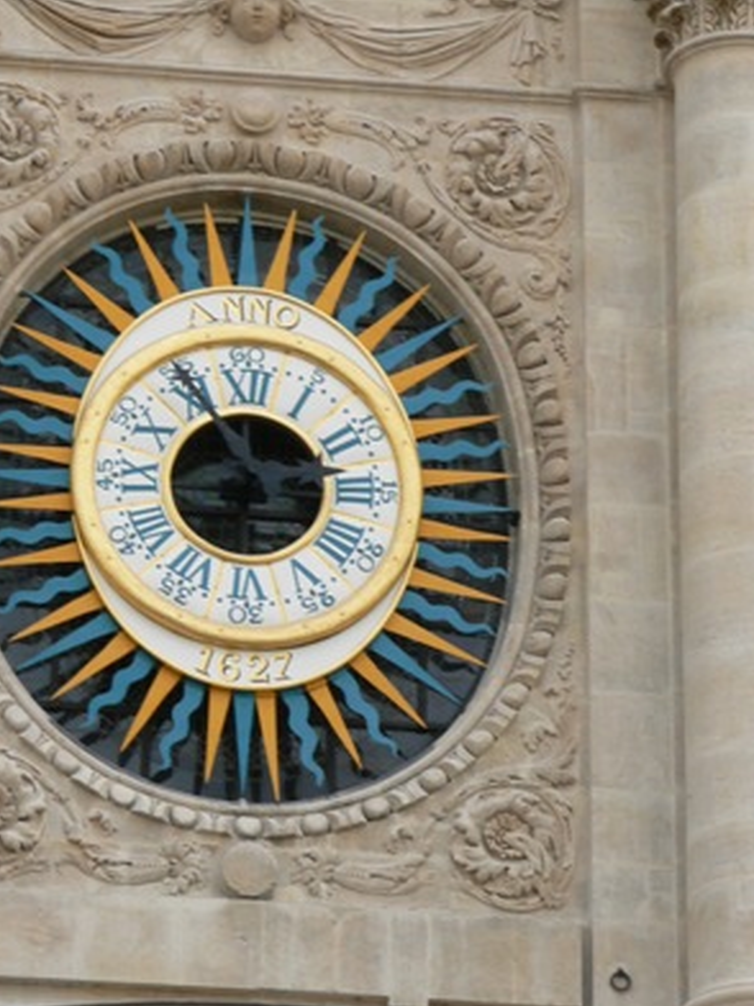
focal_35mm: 235
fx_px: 6825
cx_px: 223
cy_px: 408
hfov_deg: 6.3
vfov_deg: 8.4
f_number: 5
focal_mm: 24.1
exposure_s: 1/100
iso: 80
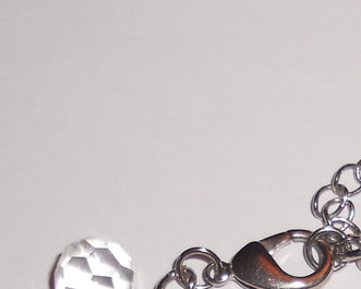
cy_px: 520
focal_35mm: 106
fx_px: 1133
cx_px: 308
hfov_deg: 17.9
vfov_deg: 13.1
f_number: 8
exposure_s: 1/25
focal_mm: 4.9
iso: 100
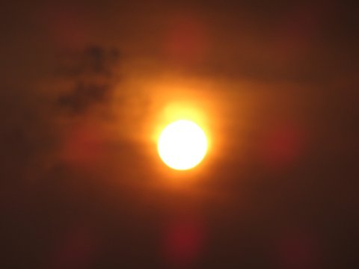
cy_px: 134
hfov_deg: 4.2
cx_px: 180
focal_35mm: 468
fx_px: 4854
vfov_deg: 3.2
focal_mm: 80
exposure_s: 1/2000
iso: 80
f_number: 6.3
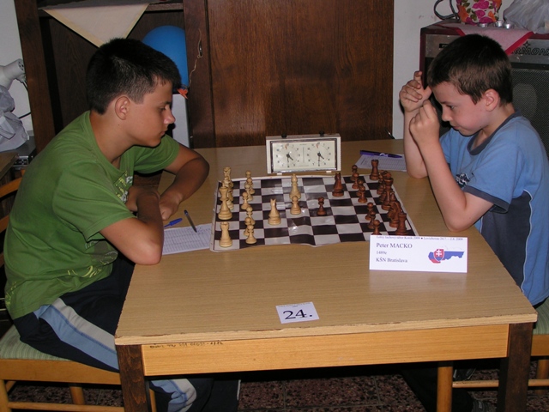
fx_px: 777
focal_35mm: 49
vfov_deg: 29.7
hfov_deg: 38.9
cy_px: 206
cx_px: 274
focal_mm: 7.6
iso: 50
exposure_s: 1/50
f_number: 4
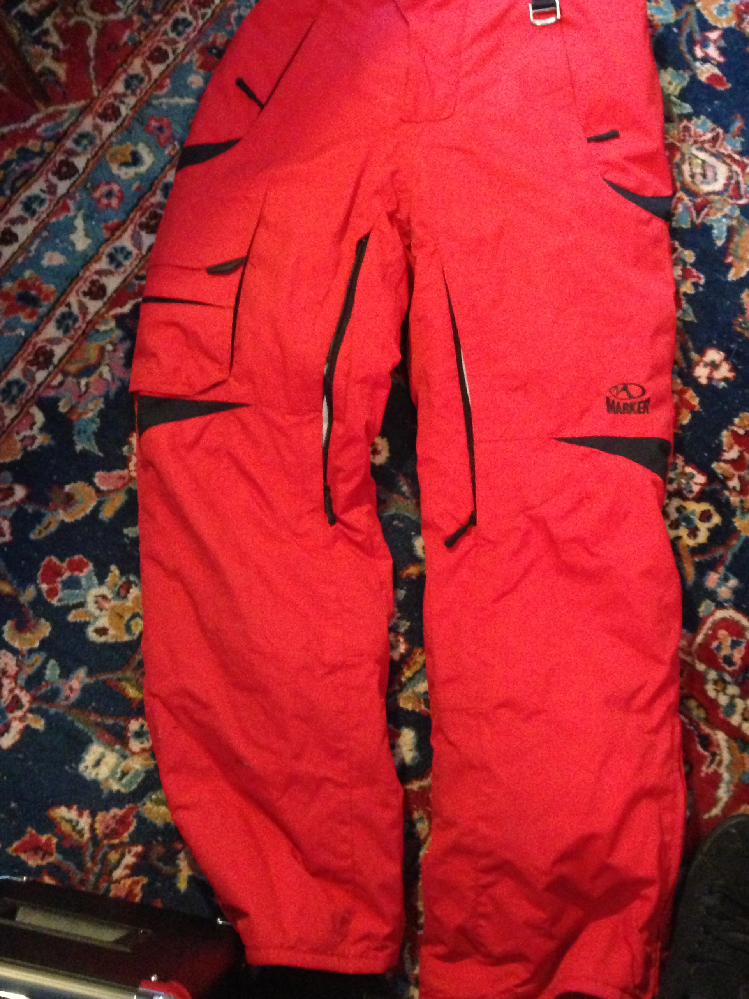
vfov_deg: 44.6
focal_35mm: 42
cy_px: 420
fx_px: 1212
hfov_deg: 34.2
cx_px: 448
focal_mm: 4.13
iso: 800
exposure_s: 1/15
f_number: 2.4
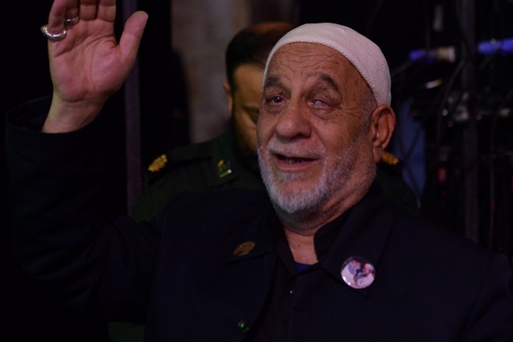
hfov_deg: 16.2
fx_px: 1796
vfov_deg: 10.9
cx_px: 335
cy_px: 167
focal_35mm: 126
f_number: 4.5
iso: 2500
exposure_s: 1/100
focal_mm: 90
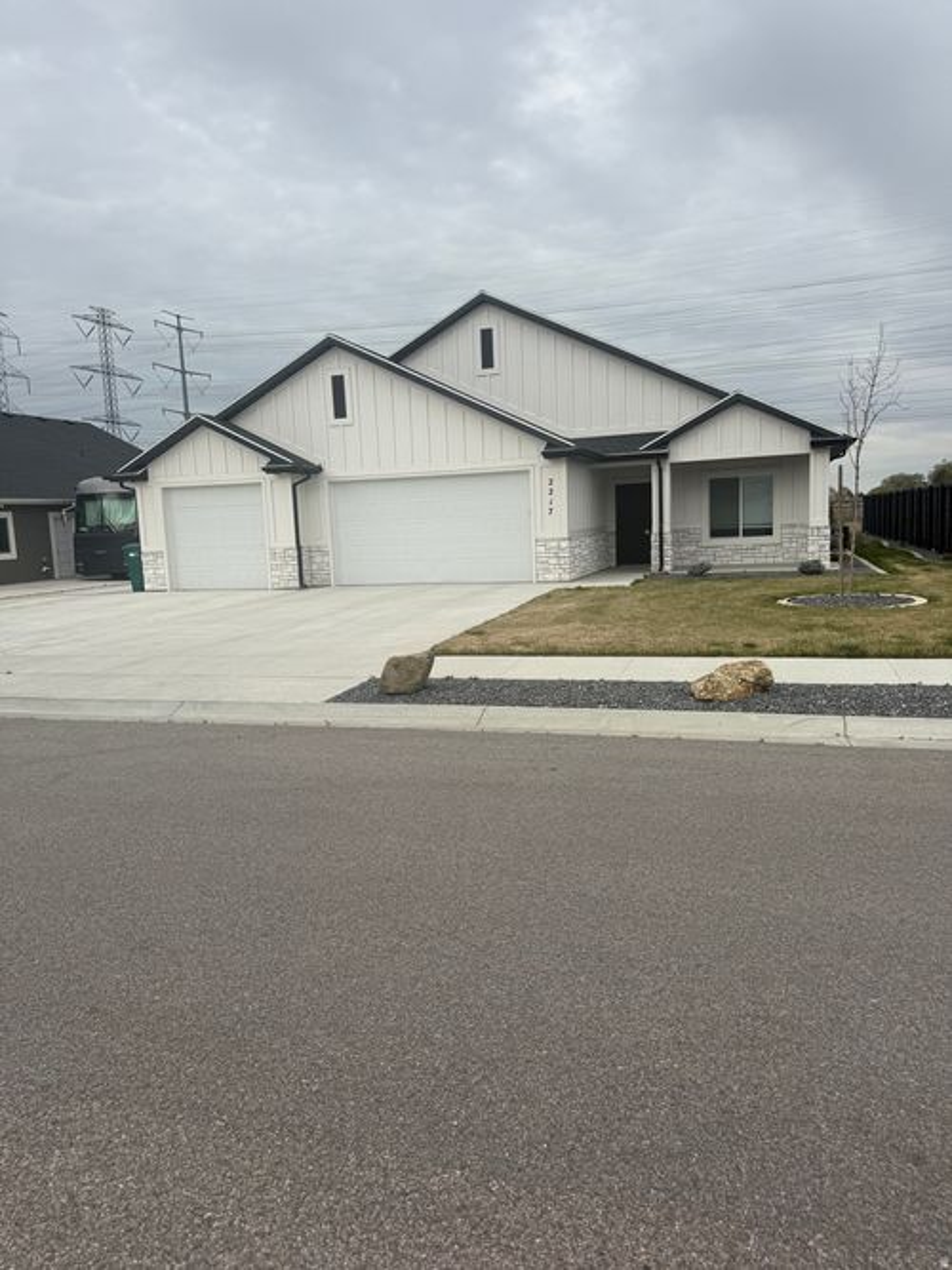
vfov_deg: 71.6
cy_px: 635
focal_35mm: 24
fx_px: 880
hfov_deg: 56.8
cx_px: 476
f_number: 1.78
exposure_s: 1/4167
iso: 80
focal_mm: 6.76
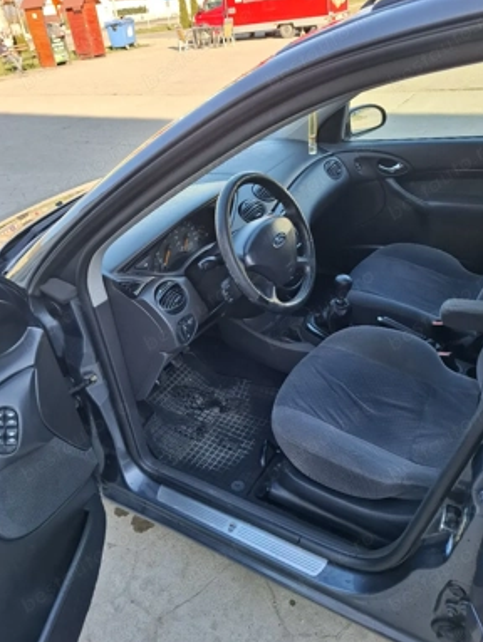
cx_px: 238
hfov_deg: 56.9
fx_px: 446
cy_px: 332
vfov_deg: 71.5
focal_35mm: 24
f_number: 1.8
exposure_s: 1/123
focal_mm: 5.54
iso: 50
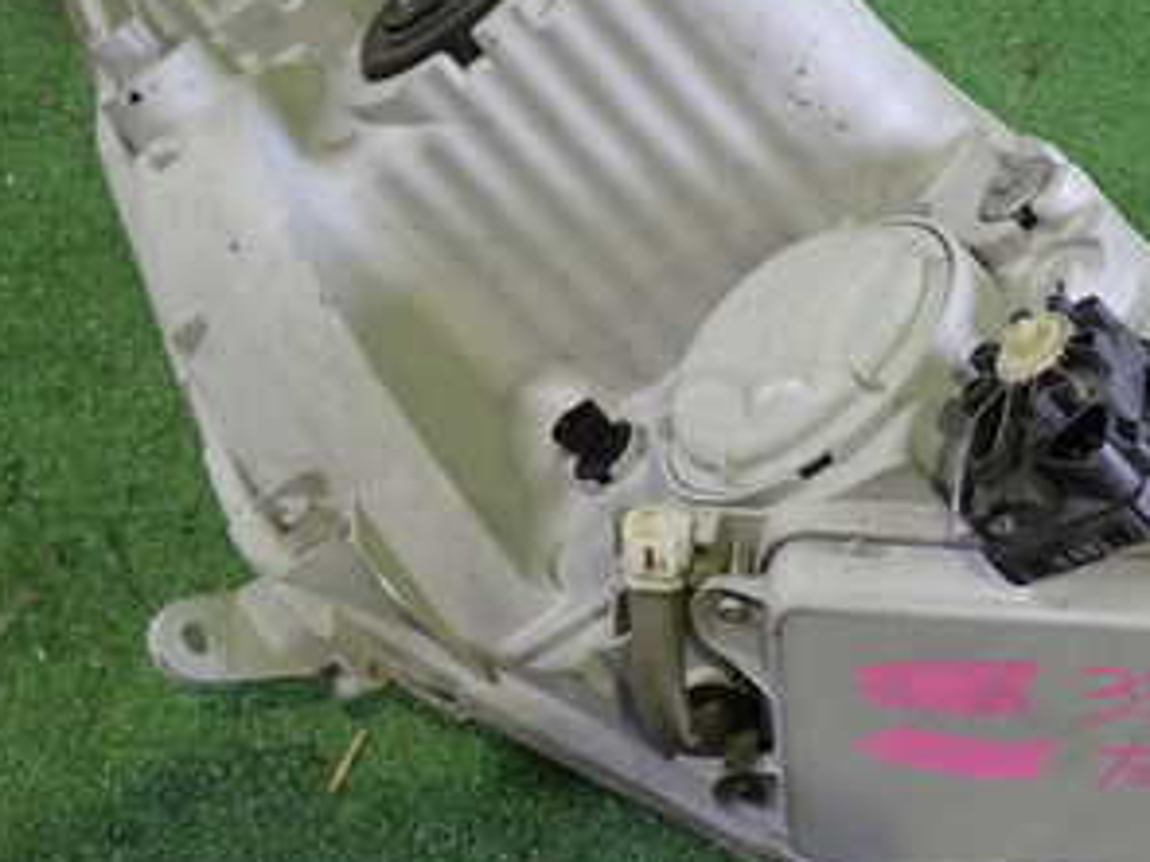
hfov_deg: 31.0
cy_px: 234
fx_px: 2026
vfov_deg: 23.8
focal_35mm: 61
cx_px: 897
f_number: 2.3
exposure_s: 1/30
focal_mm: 5.4
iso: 640
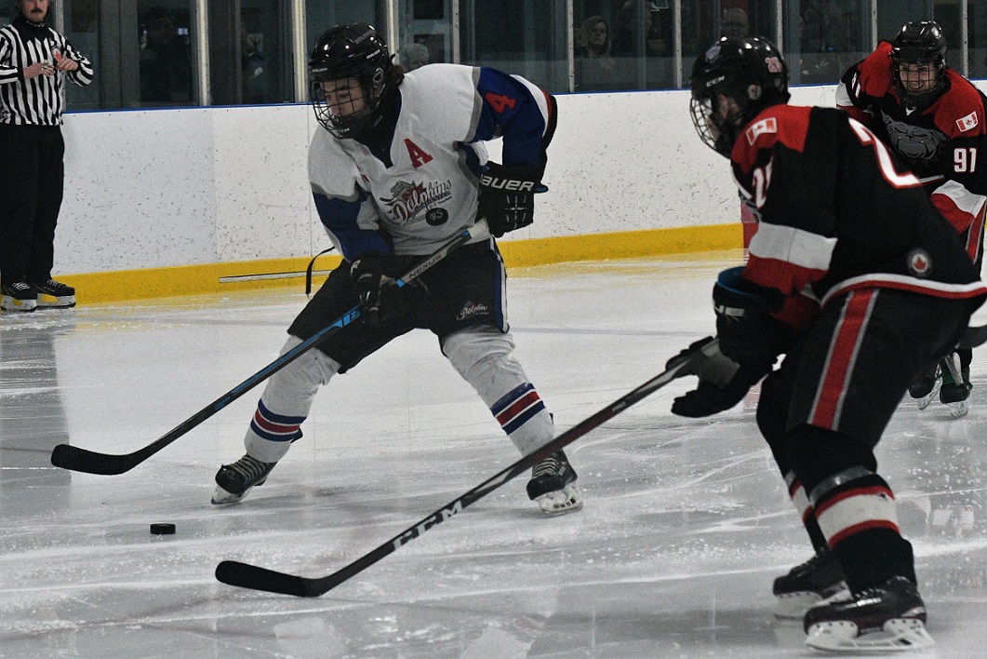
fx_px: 2879
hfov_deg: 19.5
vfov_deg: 13.0
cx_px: 494
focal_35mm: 105
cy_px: 330
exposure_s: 1/1000
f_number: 5
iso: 4000
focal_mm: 70
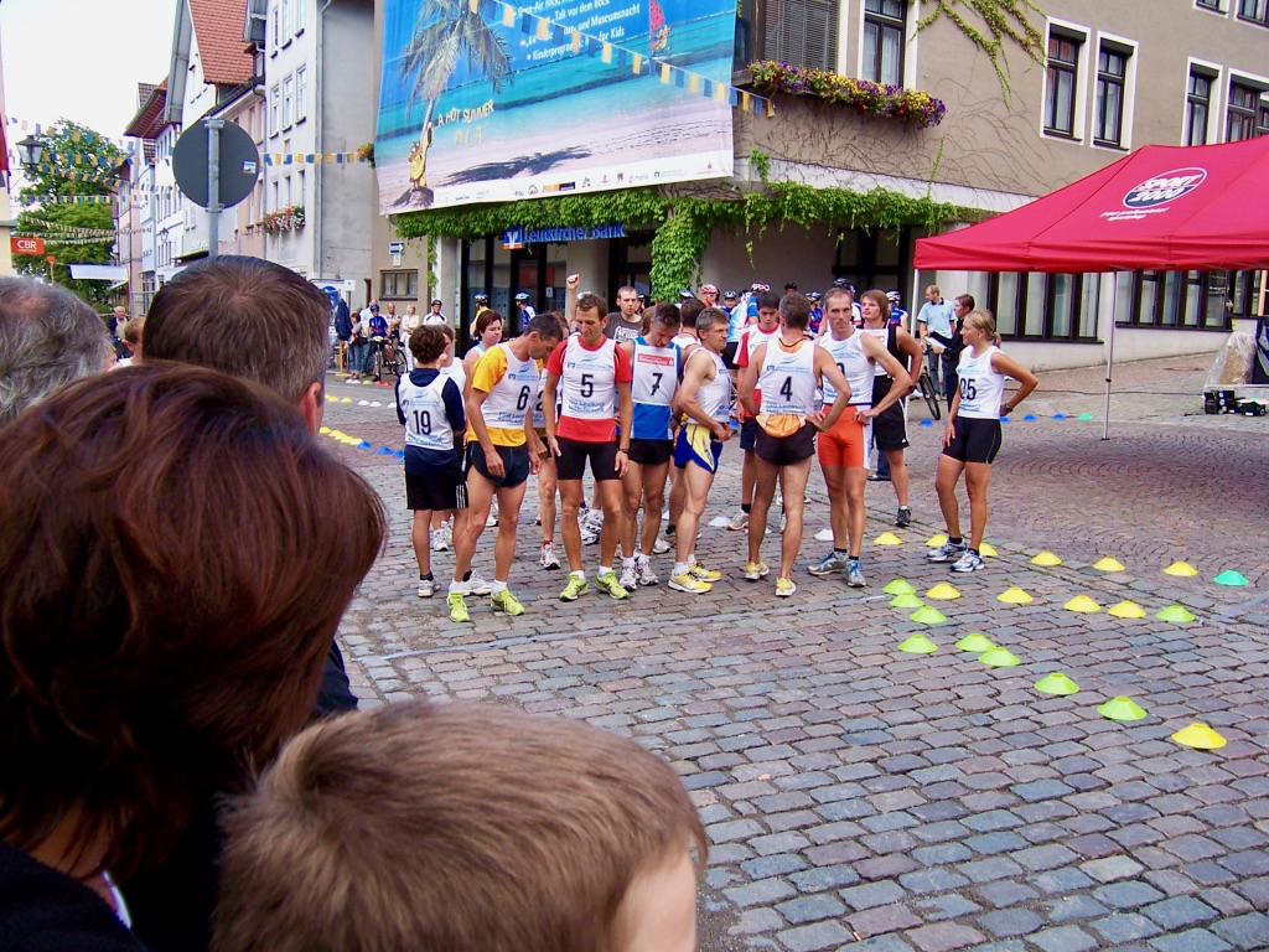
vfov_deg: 42.9
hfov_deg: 55.4
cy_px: 476
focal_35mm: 33
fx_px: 1210
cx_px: 634
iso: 80
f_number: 3.4
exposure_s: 1/125
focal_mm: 5.5
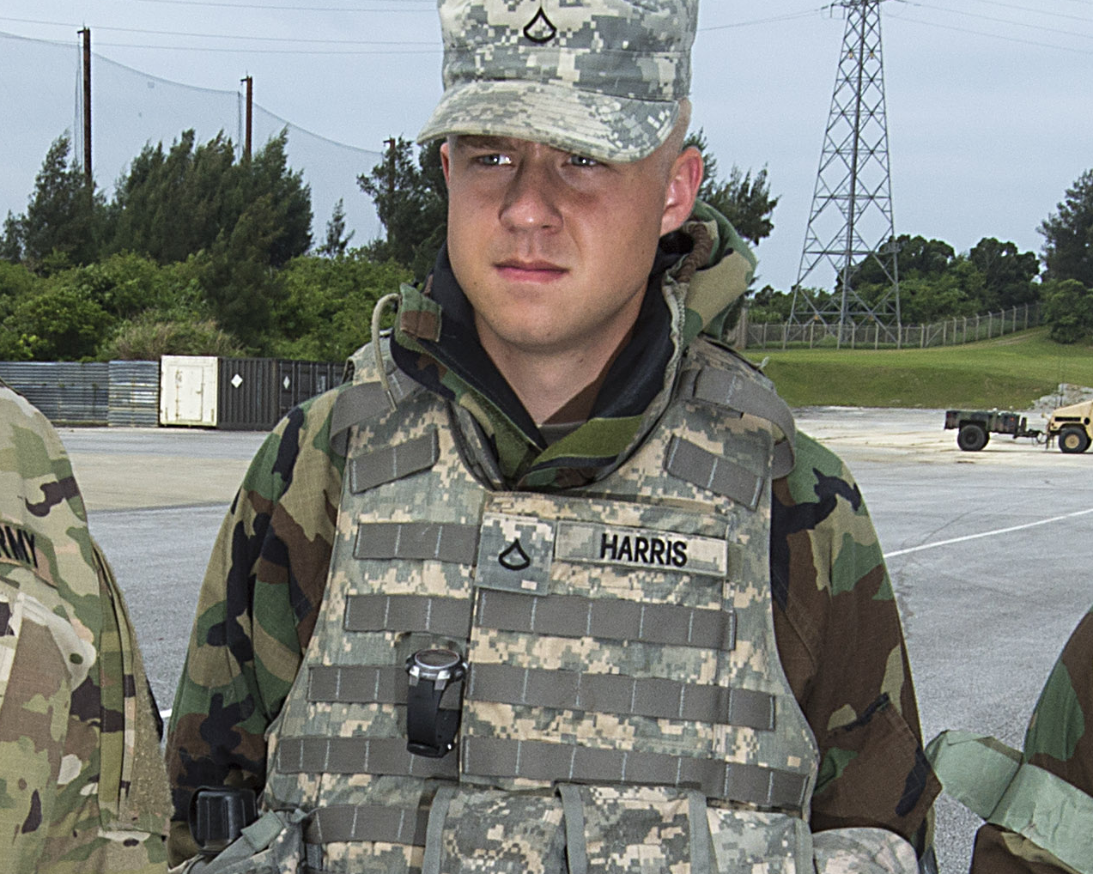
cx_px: 243
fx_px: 2458
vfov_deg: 19.0
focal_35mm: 76
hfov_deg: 24.7
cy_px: 1047
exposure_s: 1/160
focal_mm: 14
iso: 200
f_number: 18
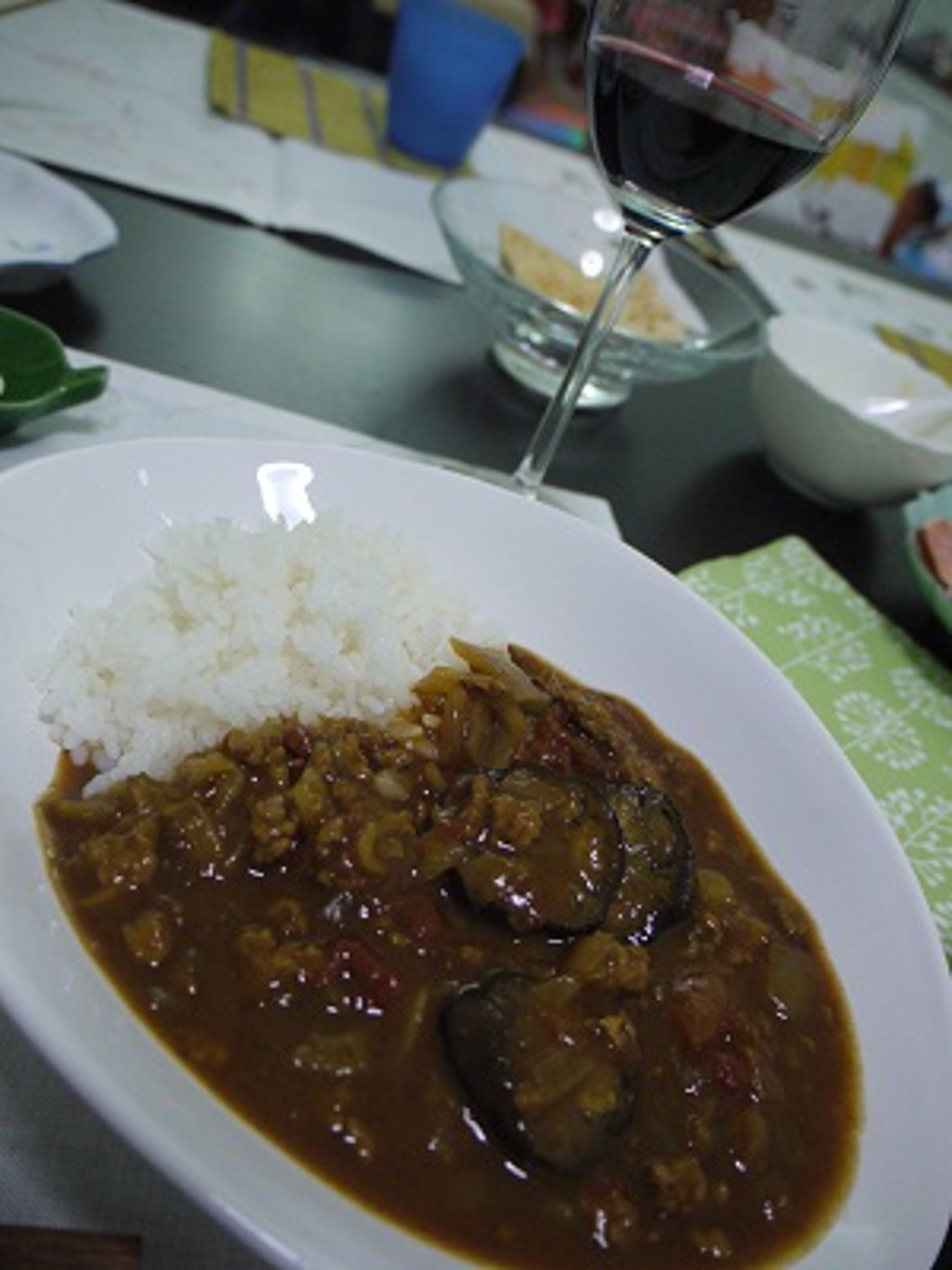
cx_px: 476
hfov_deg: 49.7
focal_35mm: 28
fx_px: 1027
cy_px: 635
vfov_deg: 63.4
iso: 800
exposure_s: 1/50
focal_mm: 14
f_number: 3.5
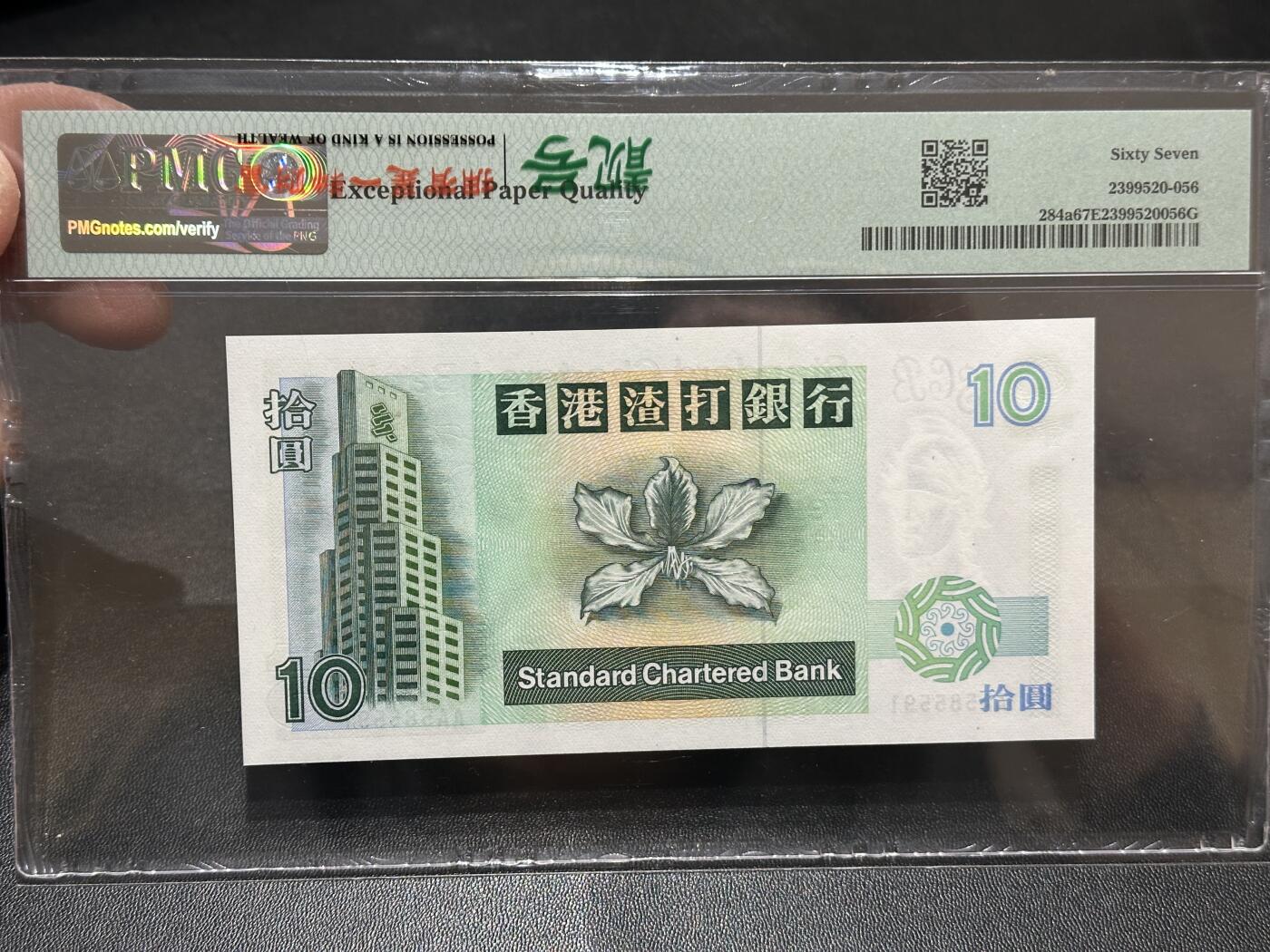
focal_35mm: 48
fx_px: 1761
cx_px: 635
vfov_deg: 30.3
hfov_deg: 39.7
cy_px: 476
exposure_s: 1/50
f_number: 1.78
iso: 160
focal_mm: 6.86
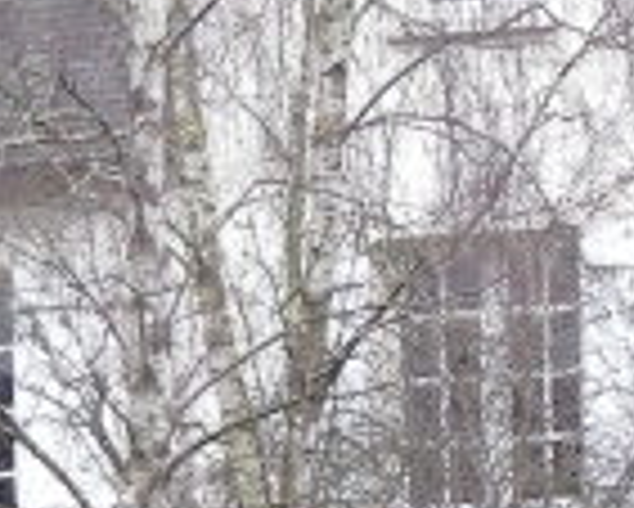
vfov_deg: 2.9
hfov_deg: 3.6
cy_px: 360
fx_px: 10008
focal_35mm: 533
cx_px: 553
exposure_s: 1/60
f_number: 3.5
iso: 76
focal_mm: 18.9
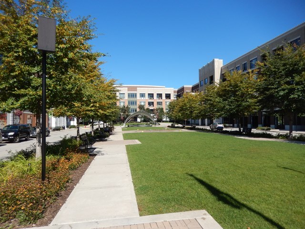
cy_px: 114
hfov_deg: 69.4
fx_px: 220
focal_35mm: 25
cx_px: 152
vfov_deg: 54.9
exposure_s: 1/1500
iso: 125
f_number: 3.4
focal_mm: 4.5
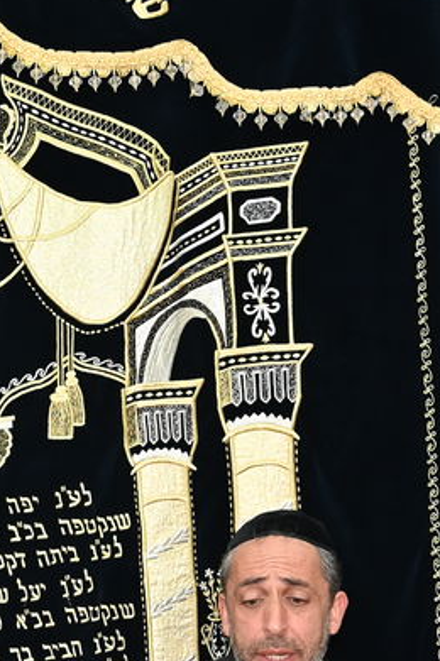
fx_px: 2038
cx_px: -147
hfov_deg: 11.9
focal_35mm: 111
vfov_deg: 18.1
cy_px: 599
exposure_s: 1/125
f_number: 4
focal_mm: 31
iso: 1600
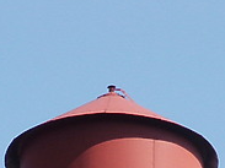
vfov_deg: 2.2
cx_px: 108
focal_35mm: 683
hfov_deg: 2.9
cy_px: 407
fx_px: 4437
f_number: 8
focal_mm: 28.23
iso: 64
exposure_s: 1/125
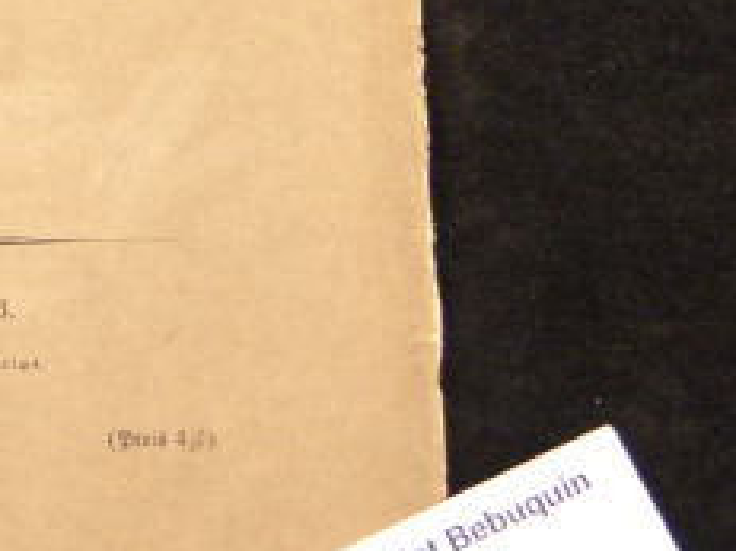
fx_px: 2593
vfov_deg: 12.0
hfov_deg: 15.7
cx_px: -102
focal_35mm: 122
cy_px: 45
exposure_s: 1/30
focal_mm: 7.9
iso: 400
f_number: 3.9
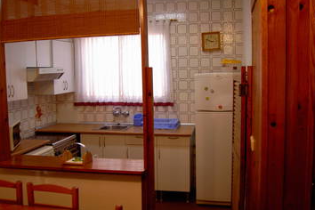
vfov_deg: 35.9
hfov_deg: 51.9
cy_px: 110
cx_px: 159
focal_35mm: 37
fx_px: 324
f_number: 2.8
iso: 200
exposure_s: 1/20
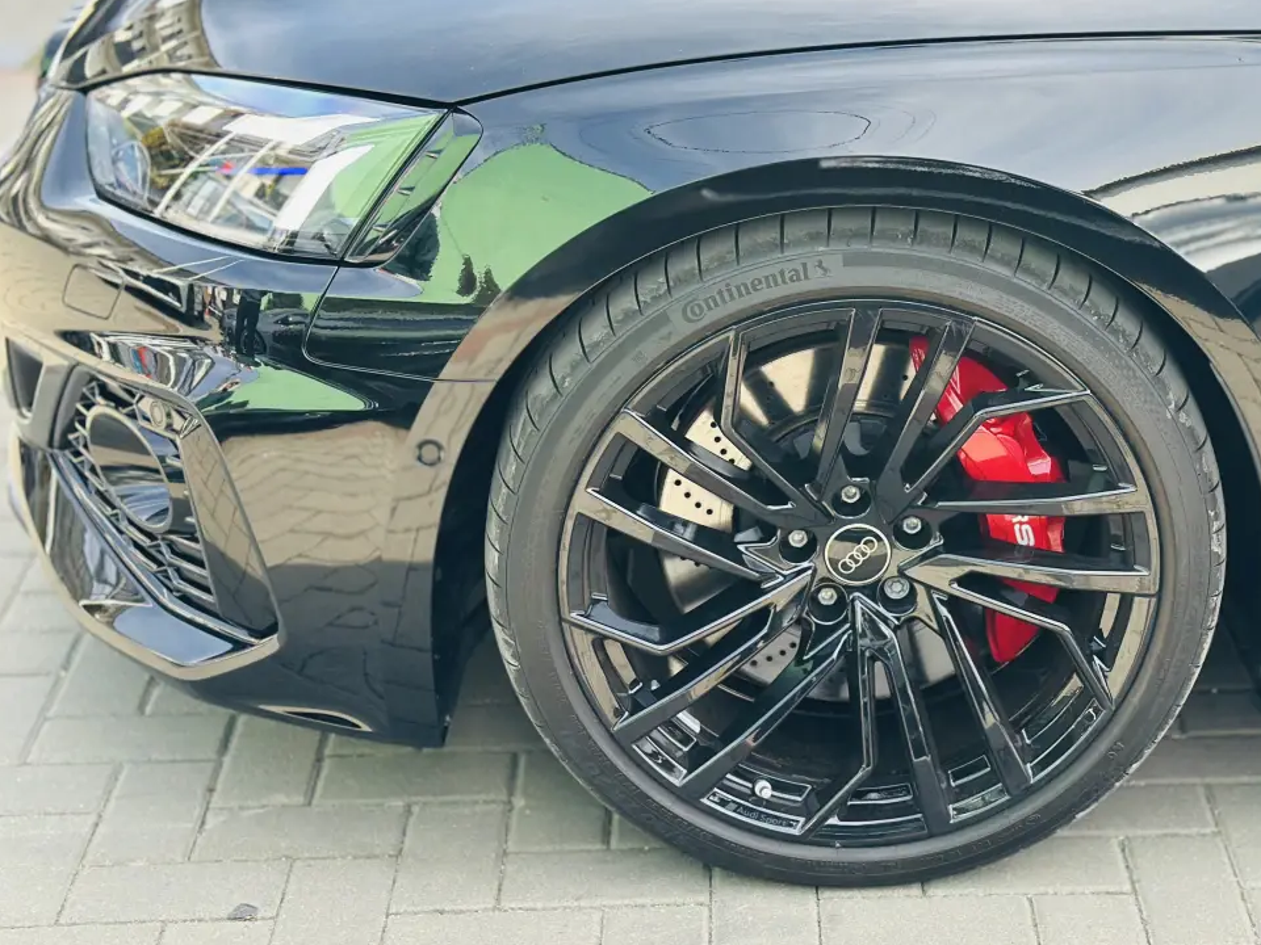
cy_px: 341
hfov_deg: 26.8
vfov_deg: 20.4
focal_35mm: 72
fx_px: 2623
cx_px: 867
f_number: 1.78
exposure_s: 1/297
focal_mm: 6.86
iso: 80
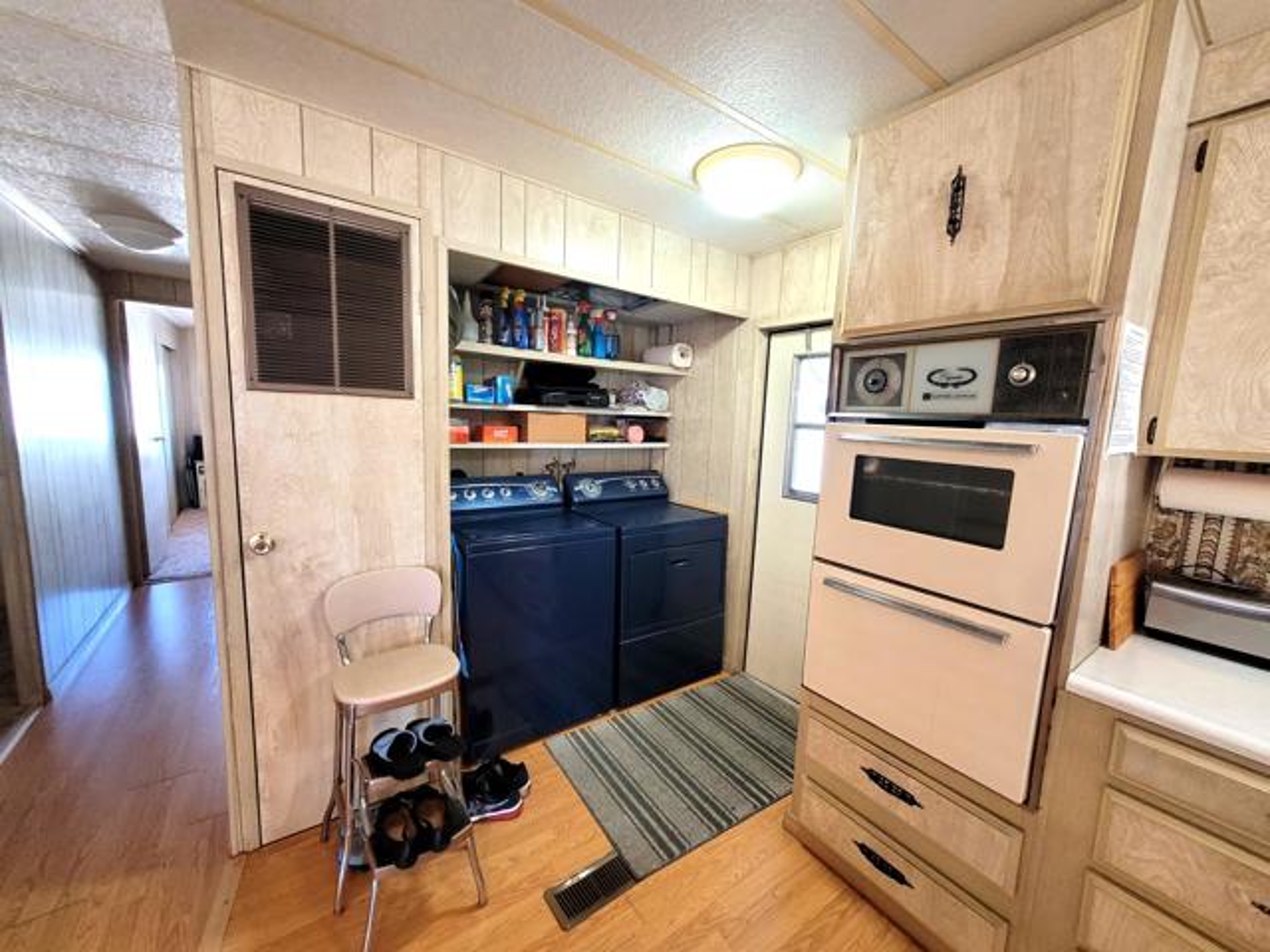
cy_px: 476
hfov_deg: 106.2
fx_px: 477
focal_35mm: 13
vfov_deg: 89.9
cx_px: 635
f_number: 2.2
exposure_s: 1/60
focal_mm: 1.74
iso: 320
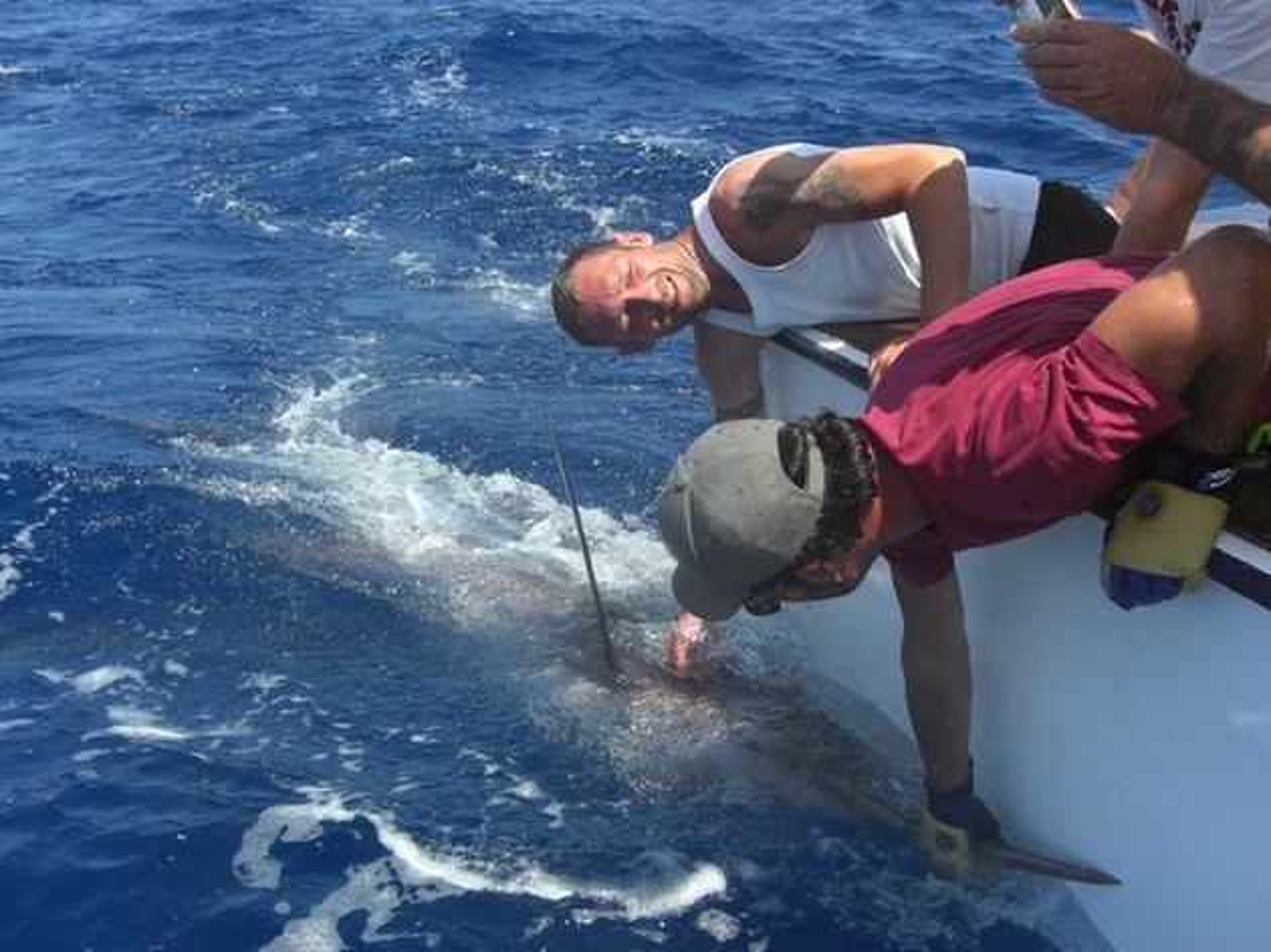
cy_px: 476
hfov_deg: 49.0
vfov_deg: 37.7
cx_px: 636
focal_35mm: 38
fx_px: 1395
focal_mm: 7.9
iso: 80
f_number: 4
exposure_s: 1/500
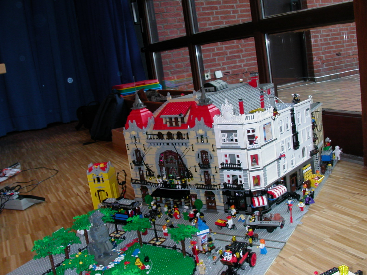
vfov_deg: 38.7
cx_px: 184
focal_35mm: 37
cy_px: 138
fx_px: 392
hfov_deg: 50.1
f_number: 4.5
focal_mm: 5.6
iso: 100
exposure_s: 1/30
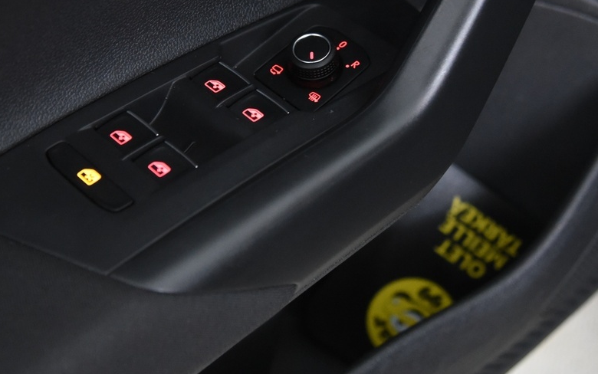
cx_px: 231
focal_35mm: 93
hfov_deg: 22.3
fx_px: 1516
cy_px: 84
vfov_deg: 14.0
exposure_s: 1/30
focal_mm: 44
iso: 4000
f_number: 4
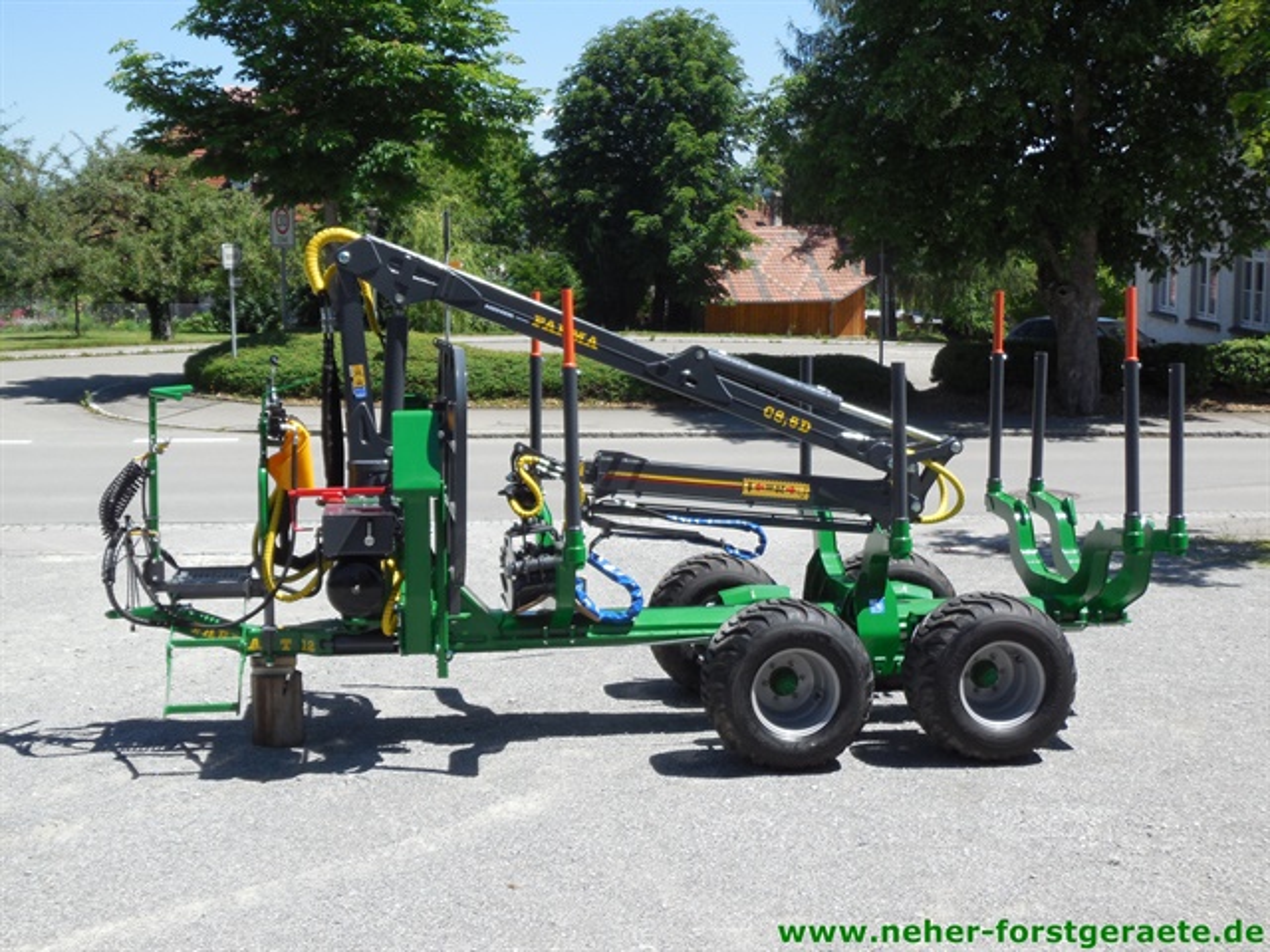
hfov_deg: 41.2
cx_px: 635
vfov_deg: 31.5
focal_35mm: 46
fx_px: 1688
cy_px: 476
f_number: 3.8
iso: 125
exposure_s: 1/800
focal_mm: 8.2
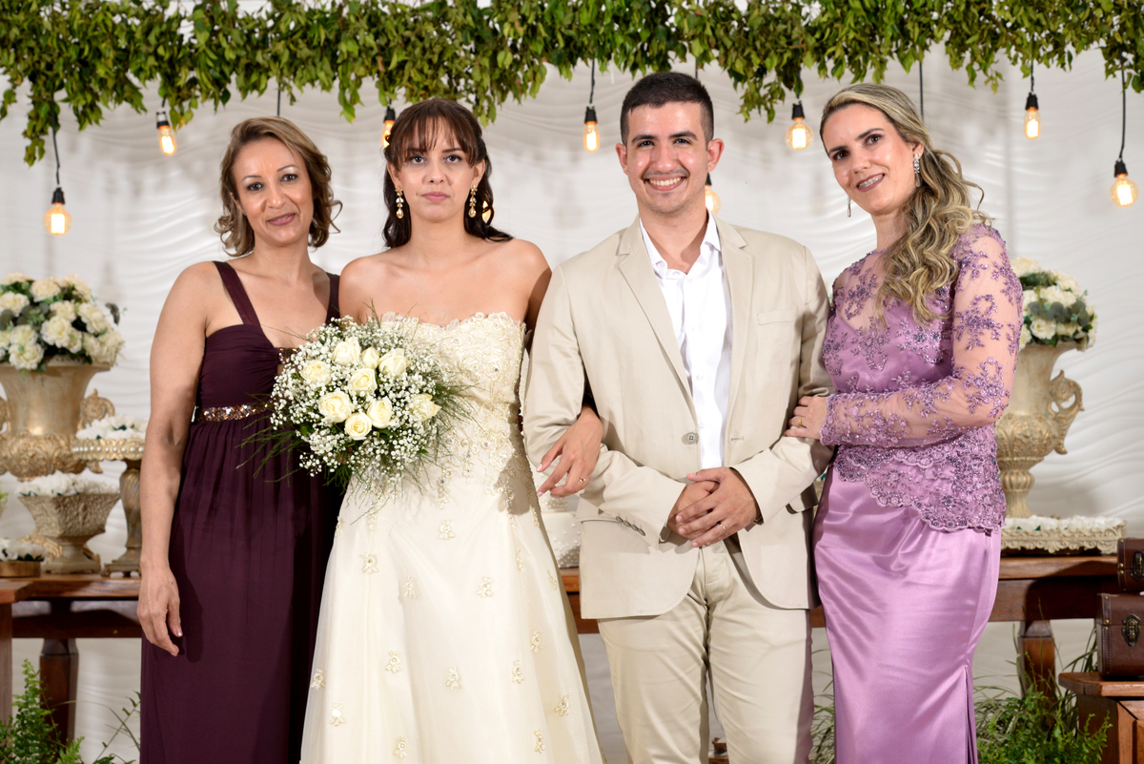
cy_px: 382
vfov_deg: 24.6
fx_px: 1748
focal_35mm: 55
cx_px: 572
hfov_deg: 36.2
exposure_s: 1/160
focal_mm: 55
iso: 1600
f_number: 7.1
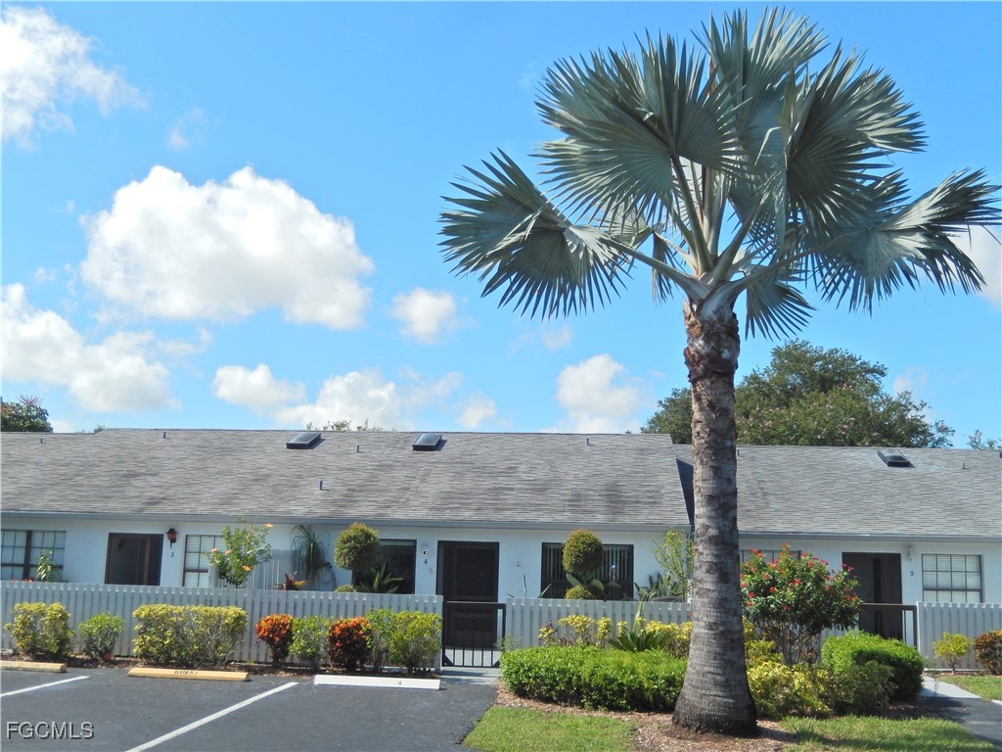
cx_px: 501
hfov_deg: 51.4
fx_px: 1042
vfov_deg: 39.7
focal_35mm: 36
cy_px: 376
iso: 125
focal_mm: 6.5
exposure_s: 1/1000
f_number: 4
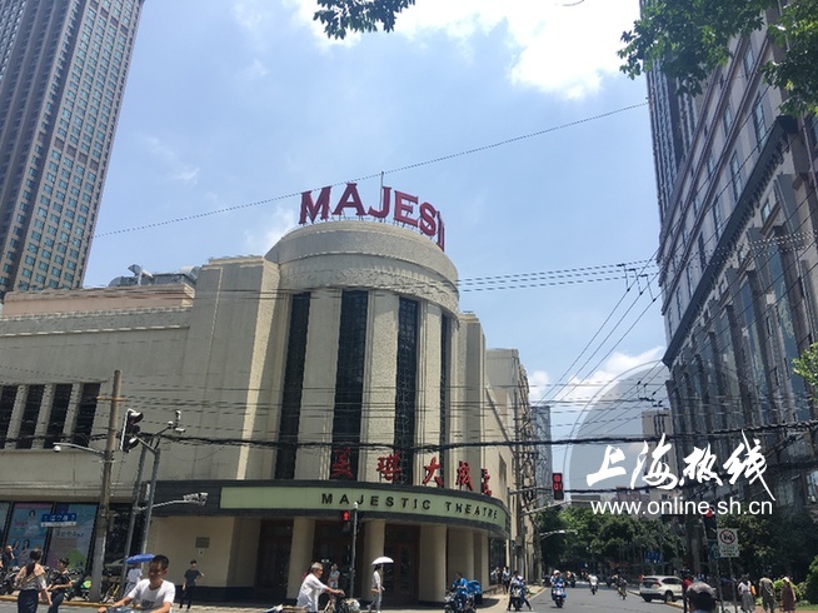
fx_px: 685
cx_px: 409
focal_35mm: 29
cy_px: 306
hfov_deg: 61.7
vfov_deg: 48.2
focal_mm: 4.15
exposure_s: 1/927
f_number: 2.2
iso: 25
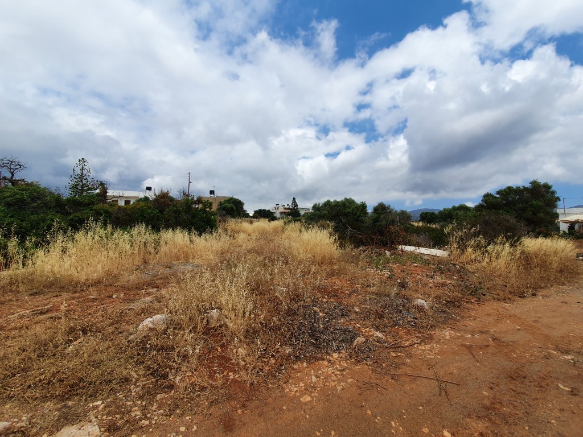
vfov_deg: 89.9
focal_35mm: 13
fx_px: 219
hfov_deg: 106.2
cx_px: 292
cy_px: 218
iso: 50
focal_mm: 1.8
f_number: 2.2
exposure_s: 1/1564
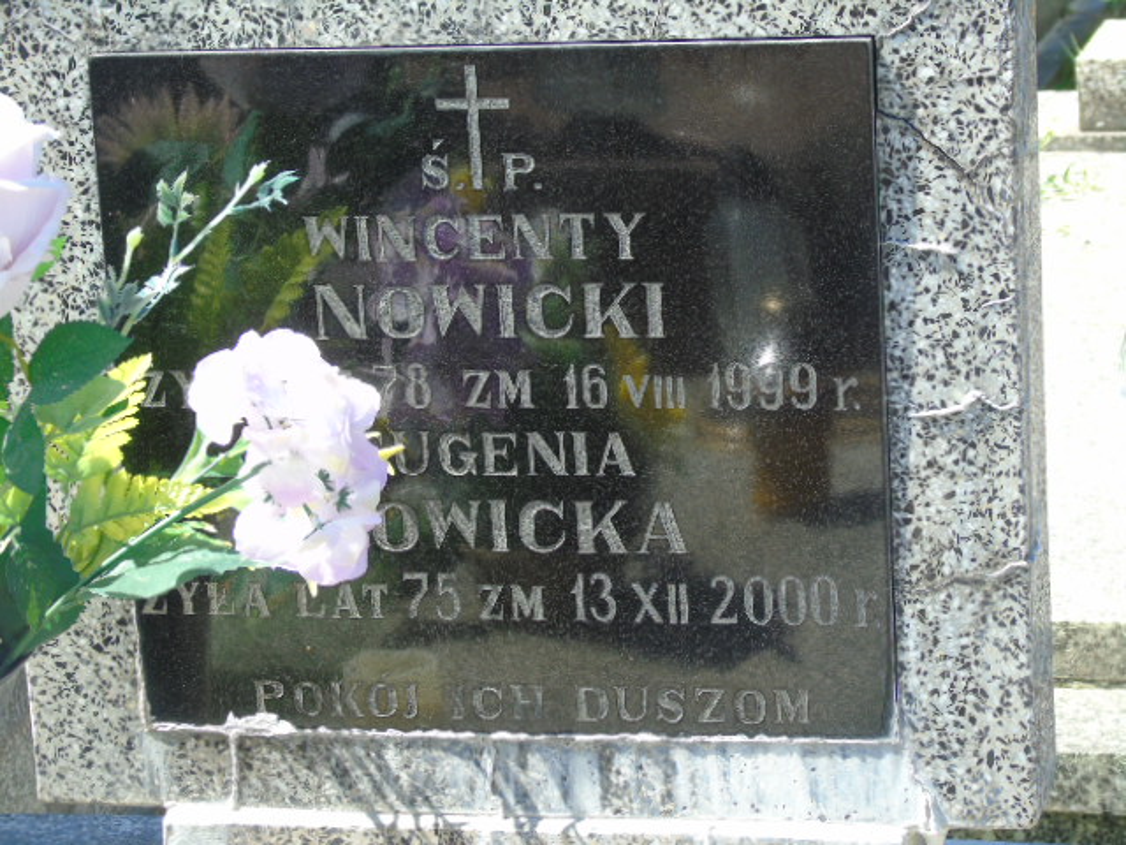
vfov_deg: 12.0
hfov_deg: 15.9
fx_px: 4034
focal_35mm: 124
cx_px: 563
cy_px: 422
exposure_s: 1/125
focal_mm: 22
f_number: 4.6
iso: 80
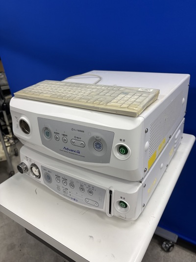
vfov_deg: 67.3
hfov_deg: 53.0
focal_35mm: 26
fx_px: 196
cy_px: 131
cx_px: 98
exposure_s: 1/120
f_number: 1.6
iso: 125
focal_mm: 5.96
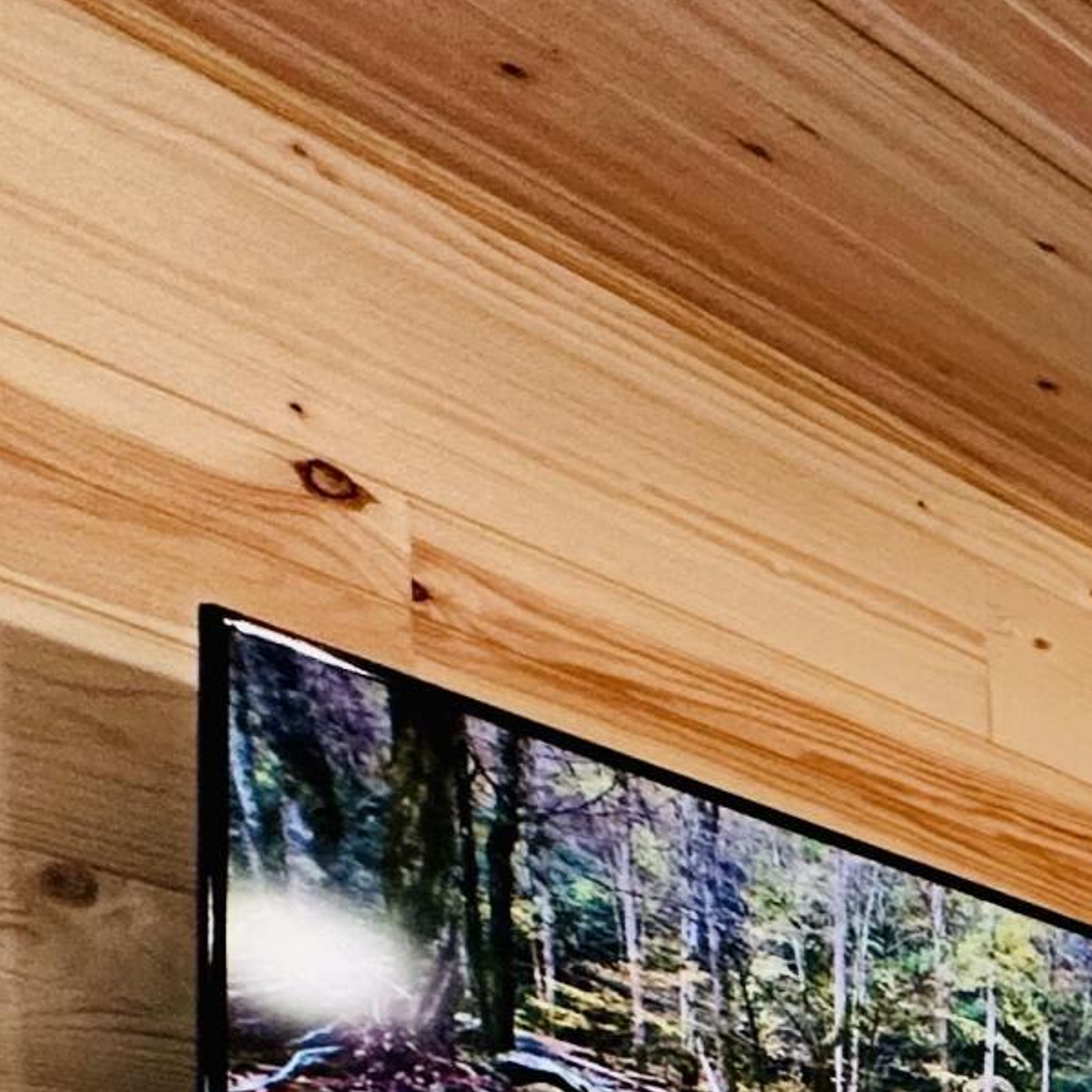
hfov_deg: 15.2
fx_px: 2213
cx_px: 2616
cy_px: 1808
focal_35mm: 62
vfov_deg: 21.3
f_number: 2.2
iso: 160
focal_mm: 2.22
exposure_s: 1/60
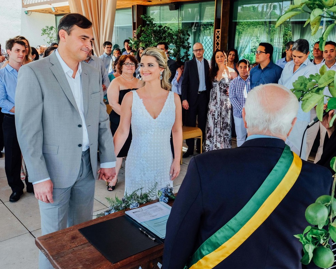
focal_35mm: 35
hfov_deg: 51.3
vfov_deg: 42.2
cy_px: 134
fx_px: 348
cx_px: 194
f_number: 6.4
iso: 500
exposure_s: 1/160
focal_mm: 20.5
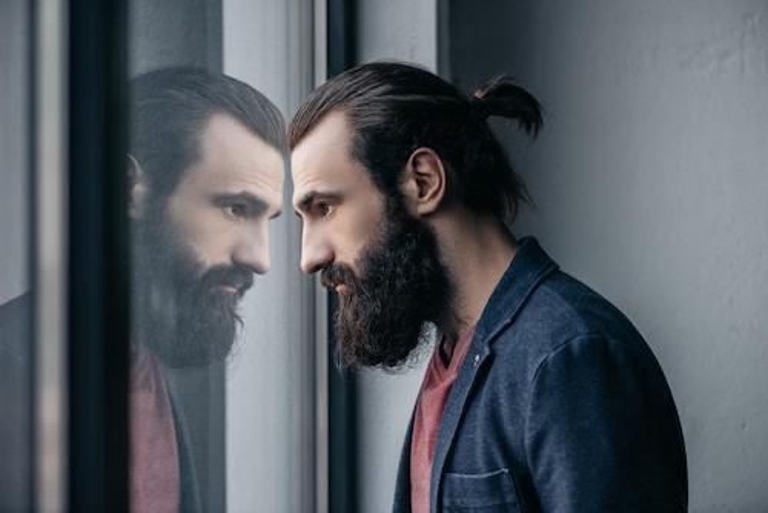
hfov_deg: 19.4
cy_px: 256
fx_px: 2241
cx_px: 384
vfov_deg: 13.1
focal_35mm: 105
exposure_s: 1/250
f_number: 2.8
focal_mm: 105
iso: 500
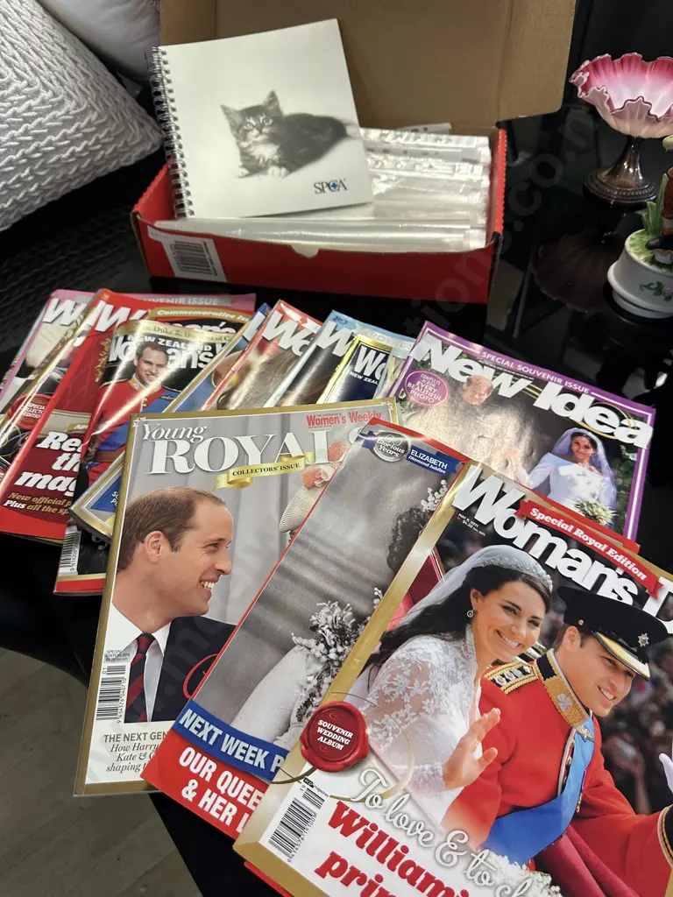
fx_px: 622
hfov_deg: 56.8
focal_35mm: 24
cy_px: 448
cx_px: 336
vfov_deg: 71.6
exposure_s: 1/100
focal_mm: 6.86
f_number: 1.78
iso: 160
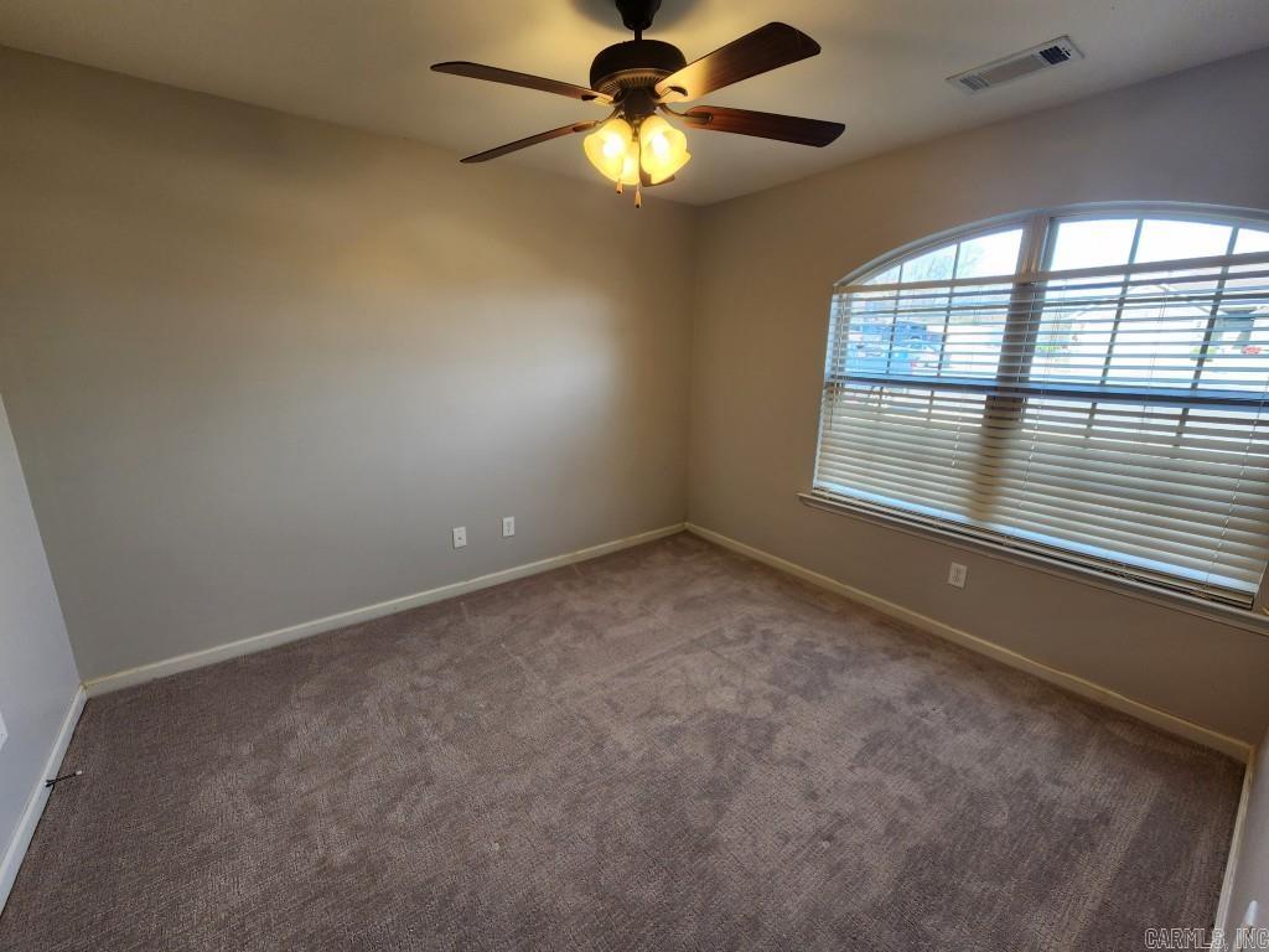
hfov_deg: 106.2
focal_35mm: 13
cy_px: 476
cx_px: 634
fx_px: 477
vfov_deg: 89.9
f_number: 2.2
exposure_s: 1/60
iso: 80
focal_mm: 2.2
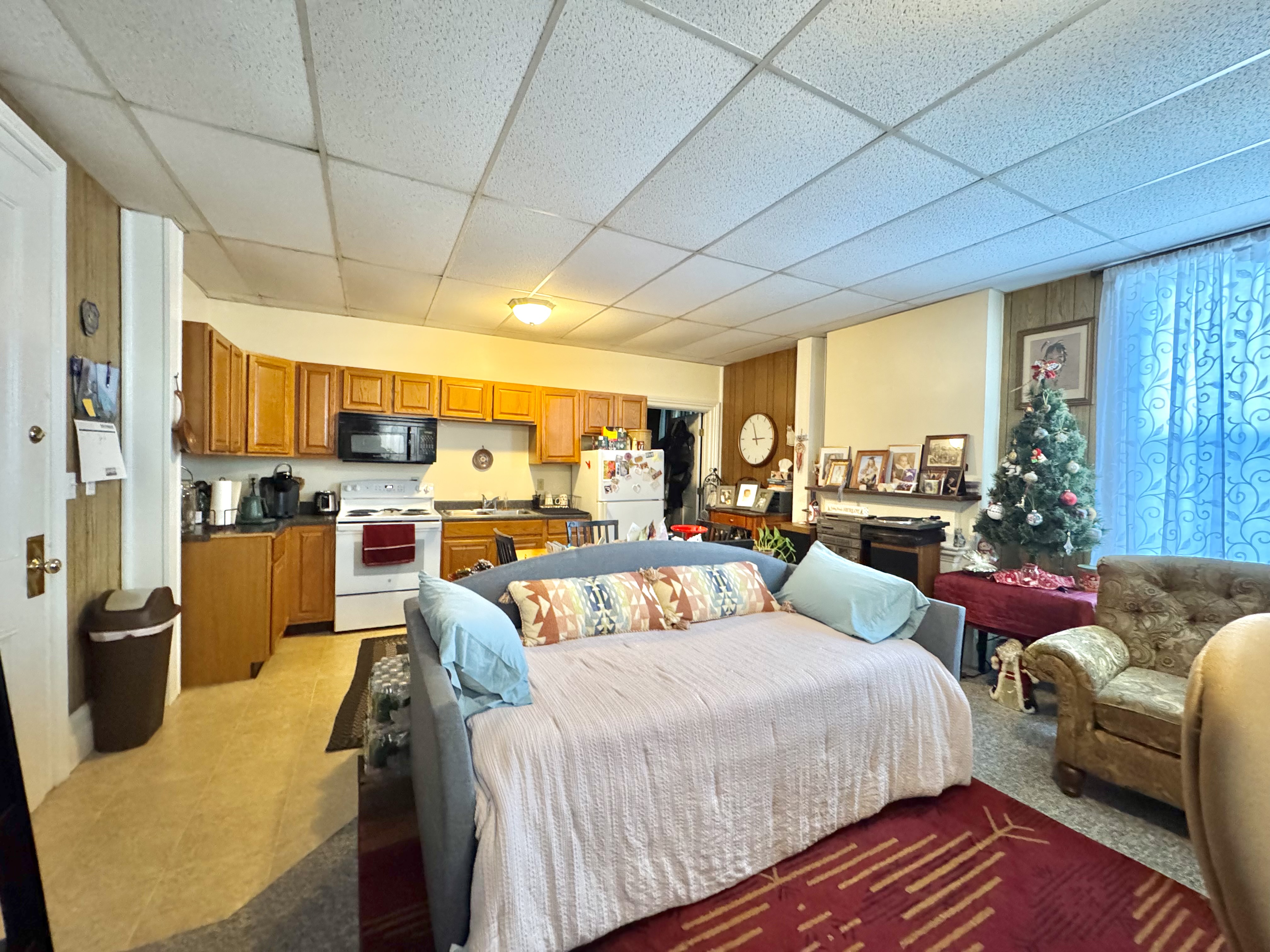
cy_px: 476
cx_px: 635
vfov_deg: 85.7
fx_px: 514
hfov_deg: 102.1
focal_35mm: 14
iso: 1250
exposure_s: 1/60
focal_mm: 2.22
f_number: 2.2
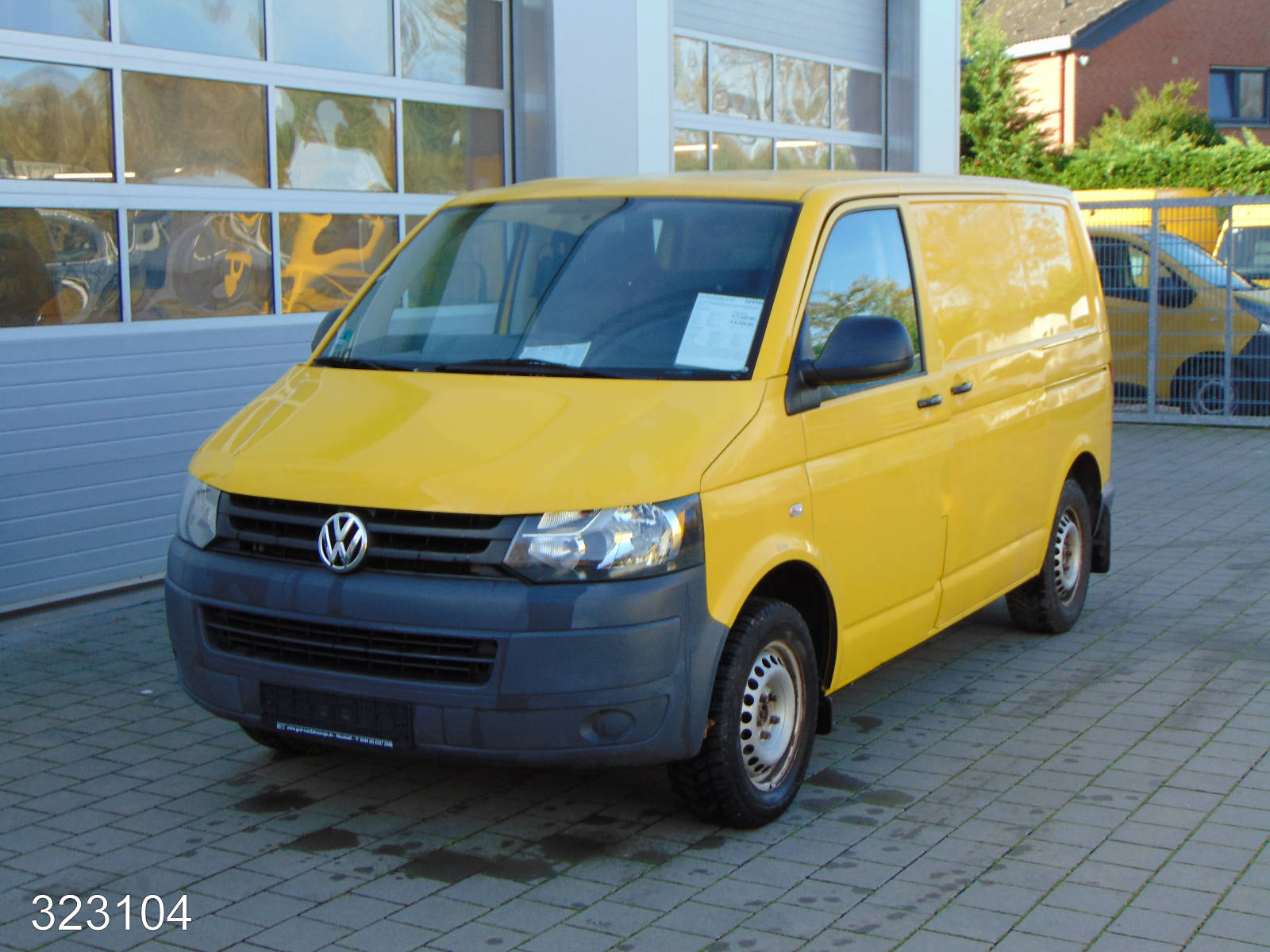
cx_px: 635
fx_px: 1834
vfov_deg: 29.1
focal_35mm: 50
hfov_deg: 38.2
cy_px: 476
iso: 80
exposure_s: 1/160
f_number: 3.5
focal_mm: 9
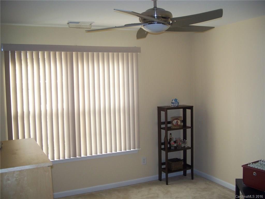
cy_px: 100
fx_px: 283
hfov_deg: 50.1
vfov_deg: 38.7
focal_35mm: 37
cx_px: 132
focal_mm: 7.8
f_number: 2.8
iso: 125
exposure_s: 1/80
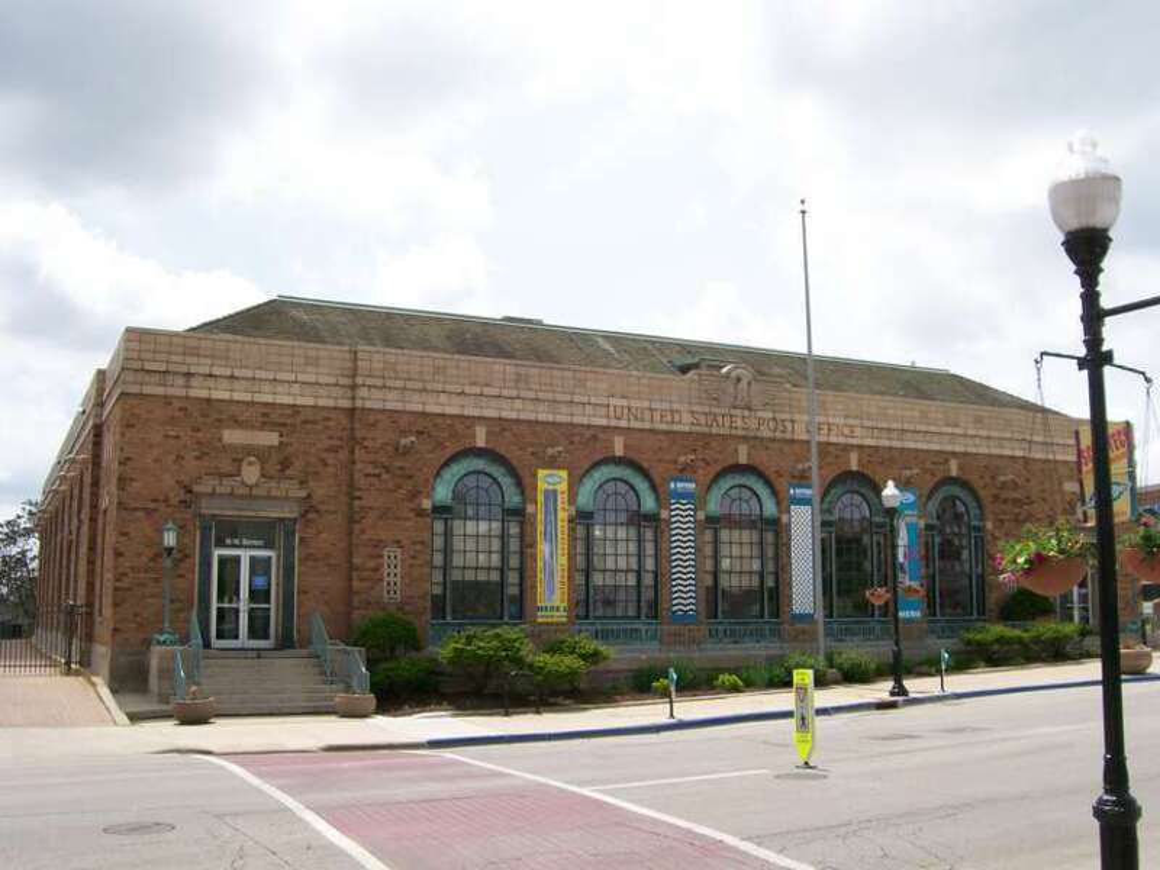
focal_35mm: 36
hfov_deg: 51.4
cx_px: 580
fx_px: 1206
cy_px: 435
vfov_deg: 39.7
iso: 80
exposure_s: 1/704
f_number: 4.8
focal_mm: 6
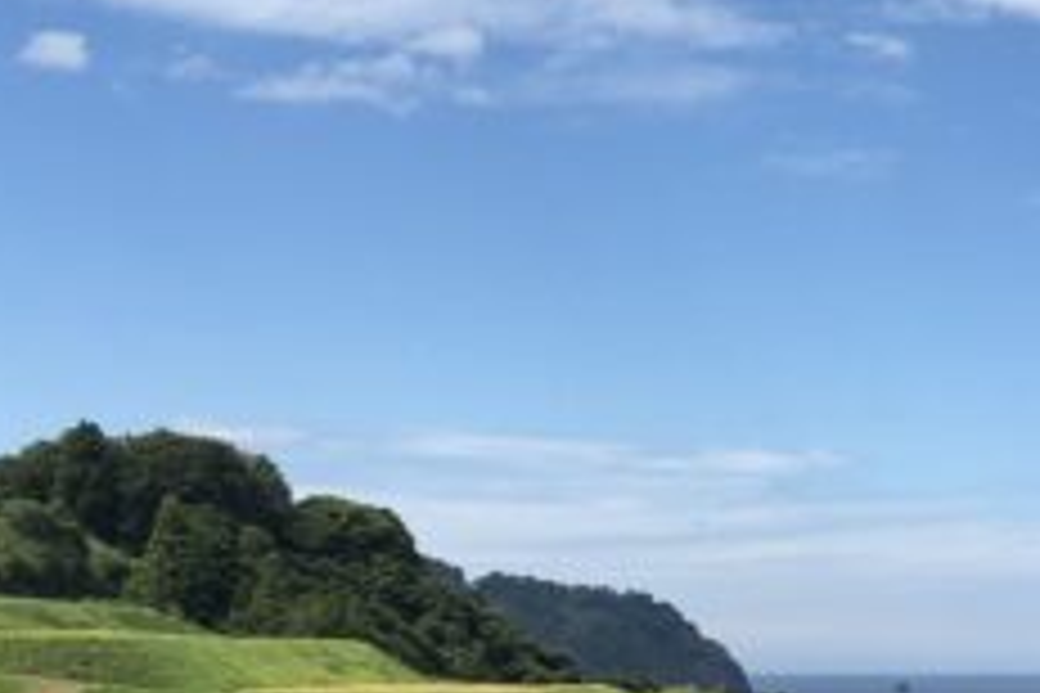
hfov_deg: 20.8
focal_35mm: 97
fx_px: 2802
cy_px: 882
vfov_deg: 13.6
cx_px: 833
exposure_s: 1/2525
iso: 20
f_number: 1.8
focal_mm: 3.99
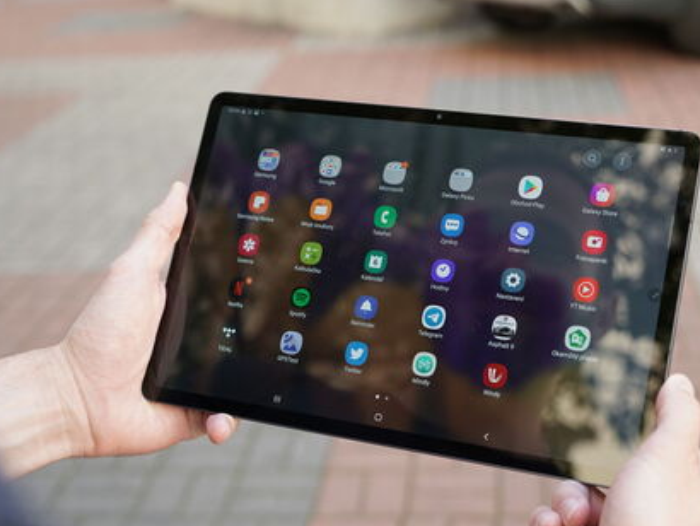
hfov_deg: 32.6
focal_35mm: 59
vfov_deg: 24.8
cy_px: 262
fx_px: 1194
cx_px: 393
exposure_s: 1/160
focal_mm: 41
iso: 200
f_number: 4
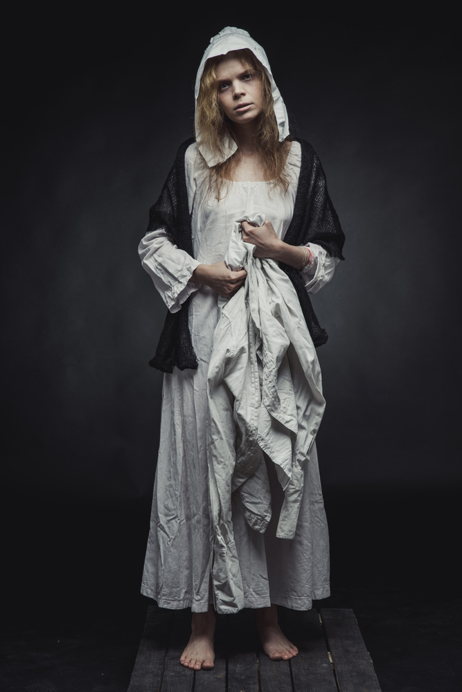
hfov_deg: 19.5
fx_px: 1347
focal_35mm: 70
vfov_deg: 28.8
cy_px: 346
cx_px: 231
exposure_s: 1/125
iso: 100
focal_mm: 70
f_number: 8
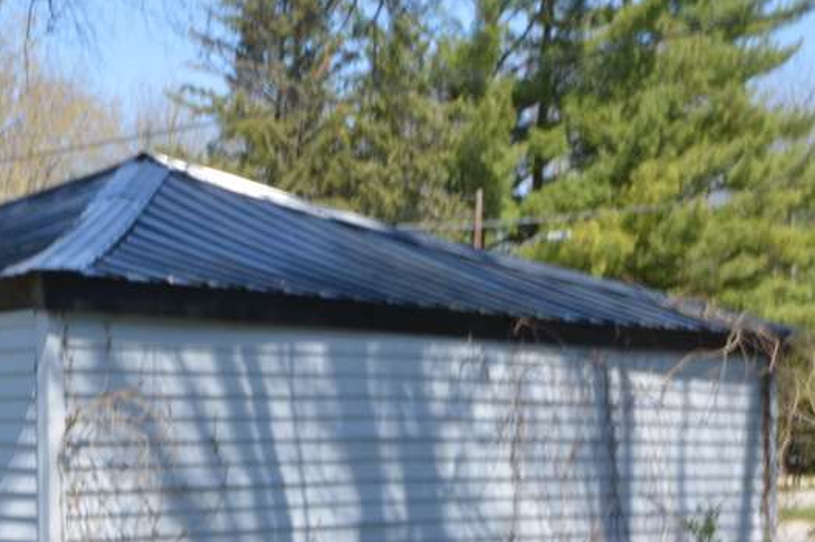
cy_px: 431
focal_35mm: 73
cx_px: 39
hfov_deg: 26.5
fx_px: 1652
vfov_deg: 18.5
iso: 100
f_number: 32
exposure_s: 1/8
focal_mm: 20
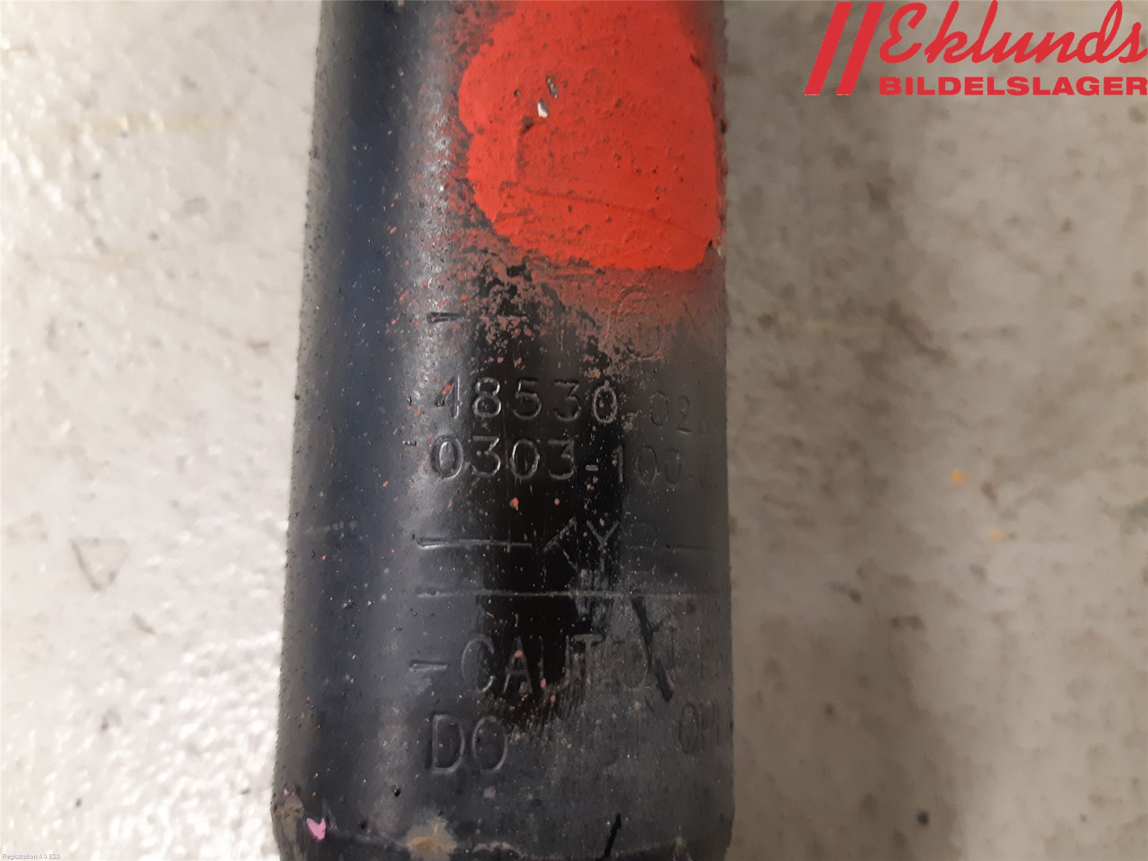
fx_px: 862
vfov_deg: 53.1
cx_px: 574
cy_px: 430
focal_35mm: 26
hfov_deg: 67.3
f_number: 1.7
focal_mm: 3.93
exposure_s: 1/33
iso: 250
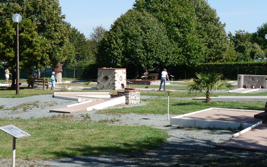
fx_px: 538
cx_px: 137
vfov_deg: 17.6
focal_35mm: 74
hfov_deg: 27.9
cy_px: 83
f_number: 5.6
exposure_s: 1/320
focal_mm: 11.5
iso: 100
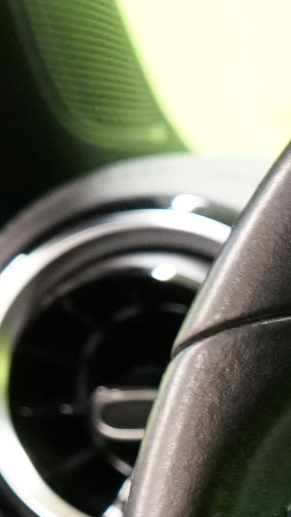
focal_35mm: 184
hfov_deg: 5.8
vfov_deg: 11.3
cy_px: 741
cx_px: 1102
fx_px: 2523
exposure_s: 1/15
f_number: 5
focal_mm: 32
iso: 2500
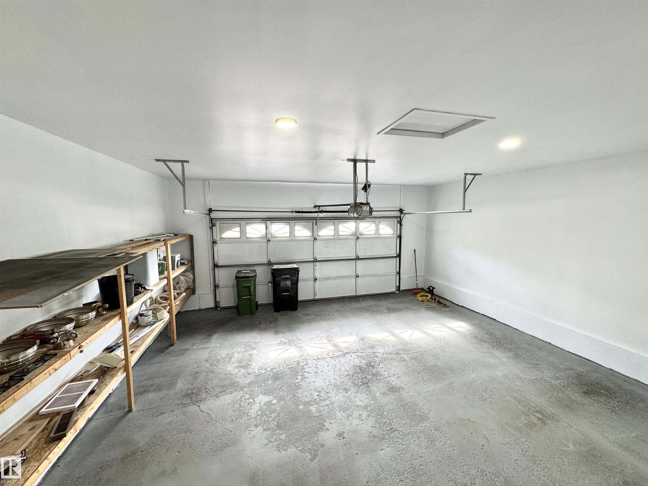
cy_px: 243
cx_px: 324
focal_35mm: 14
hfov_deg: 102.1
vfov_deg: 85.7
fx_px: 262
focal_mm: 2.22
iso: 160
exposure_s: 1/60
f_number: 2.2
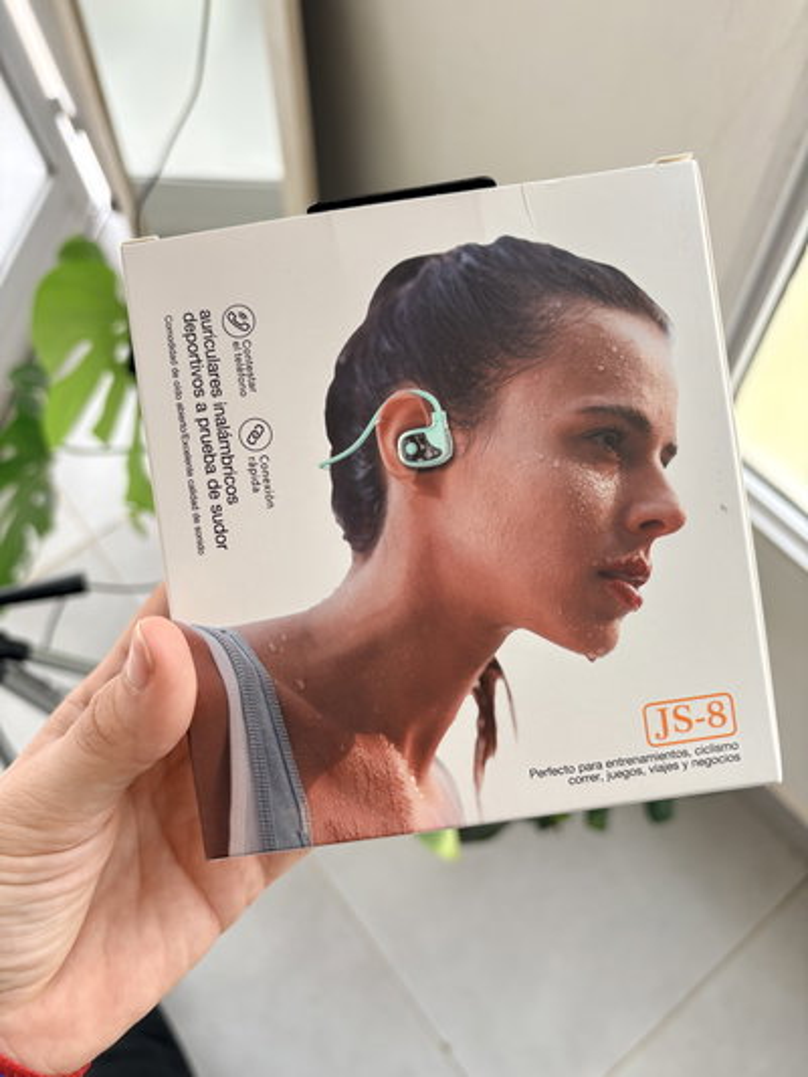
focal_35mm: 26
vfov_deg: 67.3
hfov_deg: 53.1
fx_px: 809
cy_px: 538
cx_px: 404
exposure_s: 1/121
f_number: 1.6
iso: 64
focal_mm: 5.96
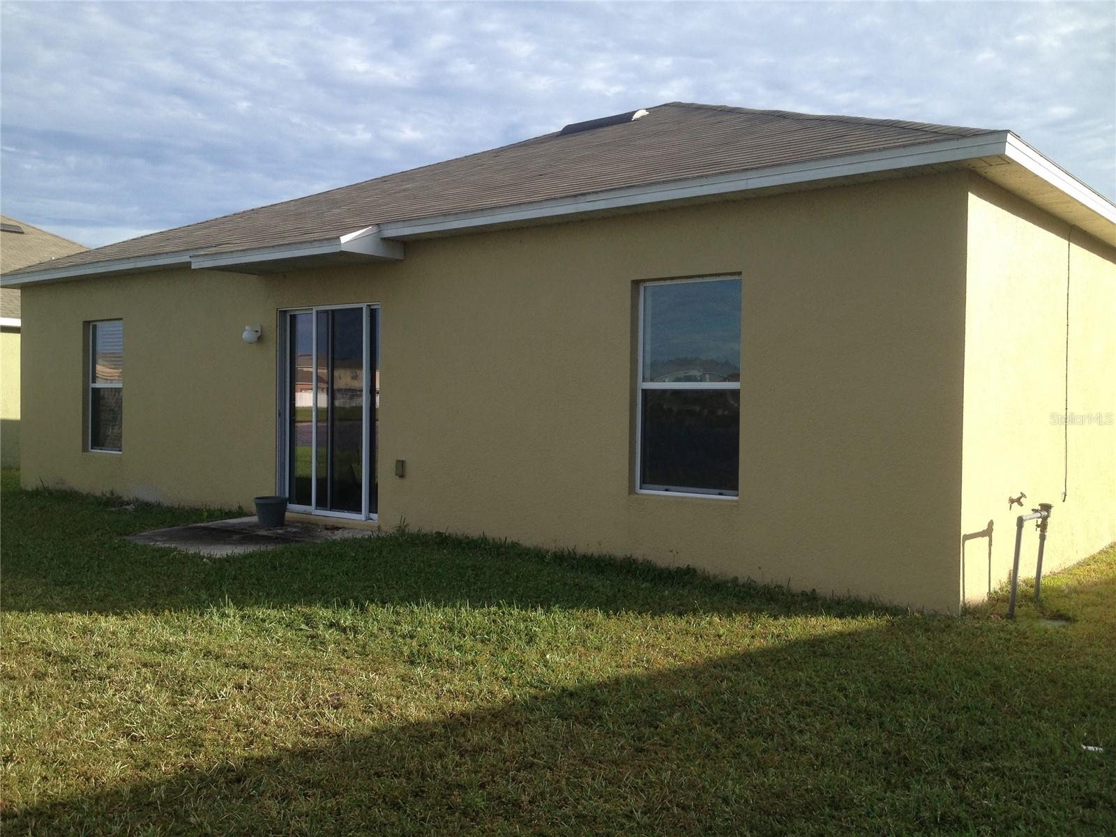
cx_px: 558
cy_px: 418
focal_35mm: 35
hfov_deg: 52.6
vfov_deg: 40.7
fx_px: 1128
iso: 50
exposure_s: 1/789
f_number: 2.4
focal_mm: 4.28
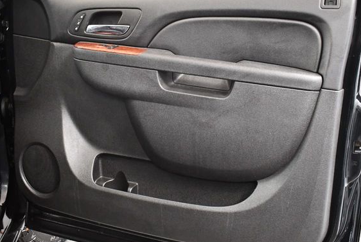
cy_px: 122
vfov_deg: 32.8
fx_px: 412
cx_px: 179
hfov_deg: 47.3
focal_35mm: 41
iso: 4000
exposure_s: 1/60
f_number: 3.5
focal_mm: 18
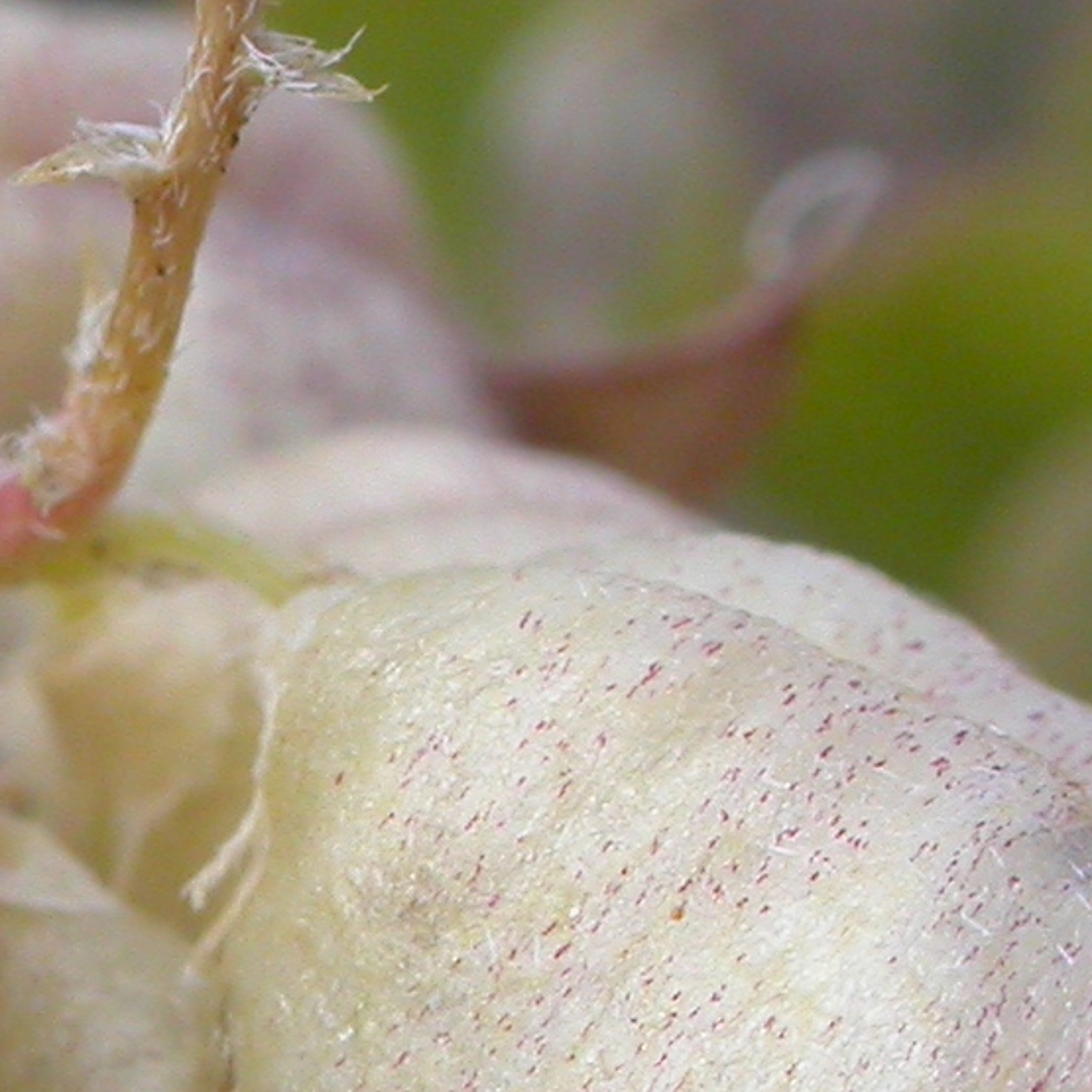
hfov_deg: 6.2
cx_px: -362
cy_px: 978
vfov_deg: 6.2
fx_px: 10065
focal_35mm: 282
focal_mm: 16.2
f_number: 7
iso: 100
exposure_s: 1/129
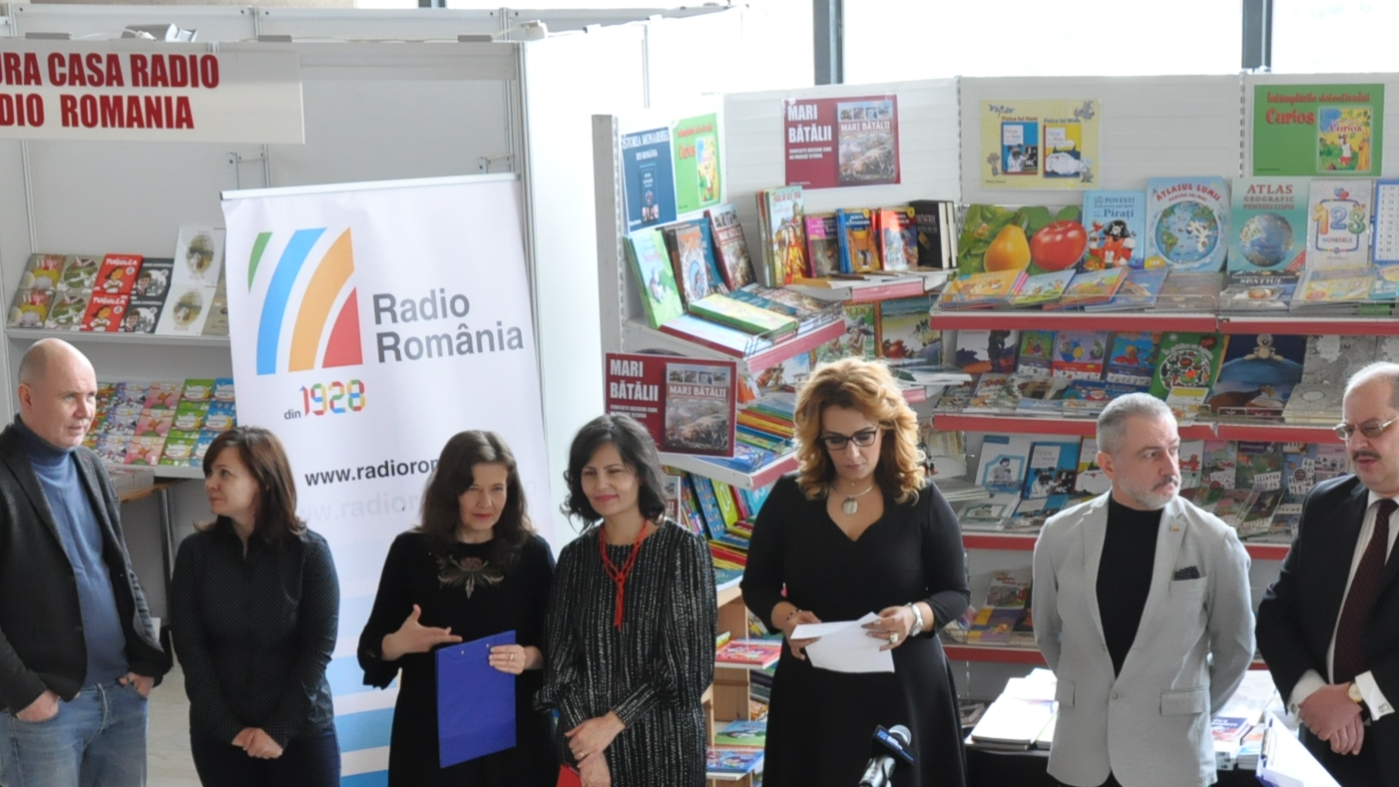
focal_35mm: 96
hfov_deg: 22.2
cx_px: 825
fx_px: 3562
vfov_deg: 12.5
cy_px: 705
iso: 1600
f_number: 10
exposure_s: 1/100
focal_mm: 40
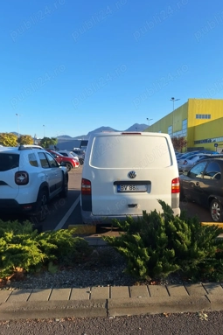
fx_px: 232
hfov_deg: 51.0
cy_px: 166
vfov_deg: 71.5
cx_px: 129
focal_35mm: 25
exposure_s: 1/1124
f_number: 1.8
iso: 40
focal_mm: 5.54
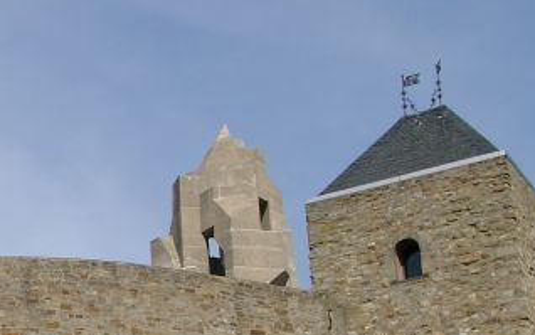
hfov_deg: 18.1
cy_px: 327
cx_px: -13
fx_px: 1634
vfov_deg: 11.6
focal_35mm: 112
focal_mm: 8.82
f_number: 5.6
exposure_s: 1/520
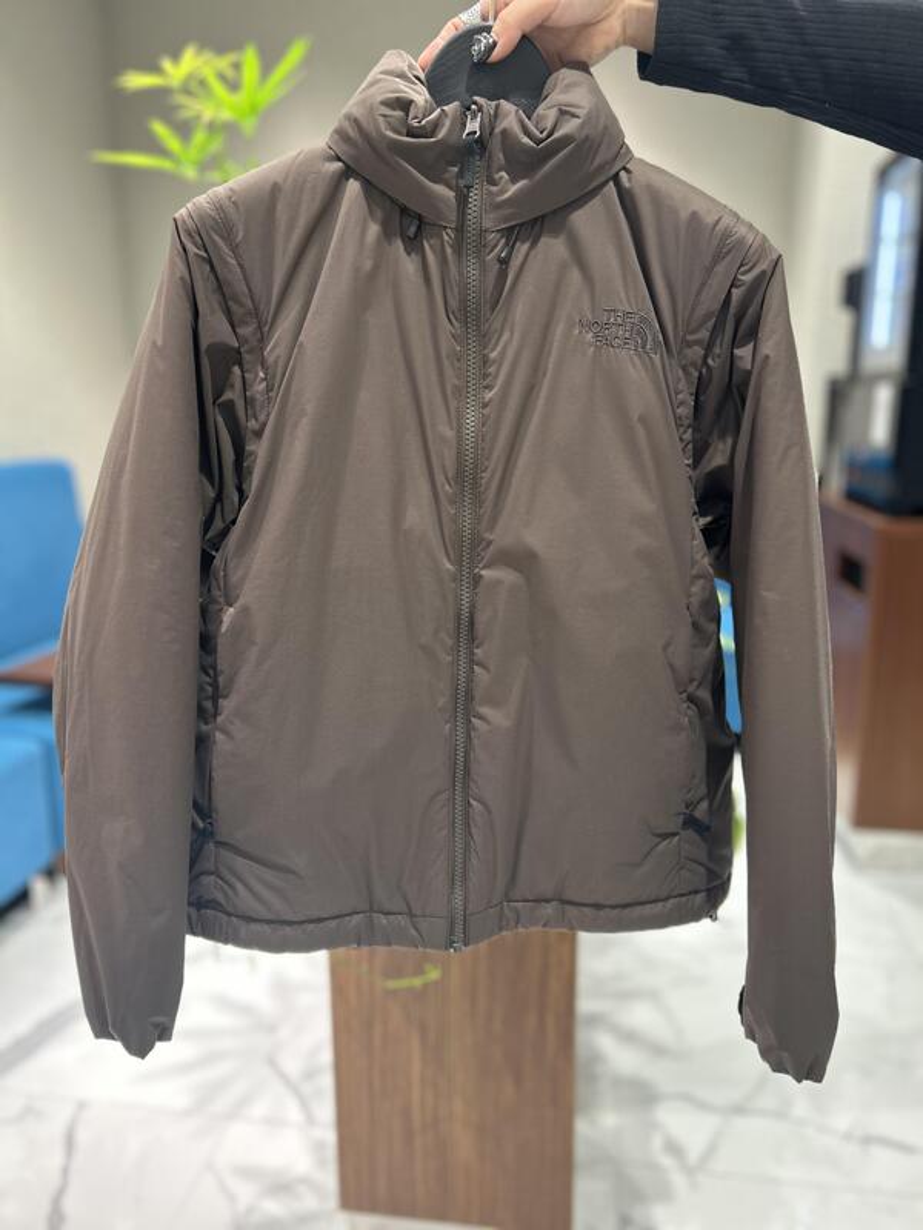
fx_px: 924
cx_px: 462
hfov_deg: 53.1
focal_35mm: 26
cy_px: 615
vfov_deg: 67.3
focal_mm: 5.7
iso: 80
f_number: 1.5
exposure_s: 1/60
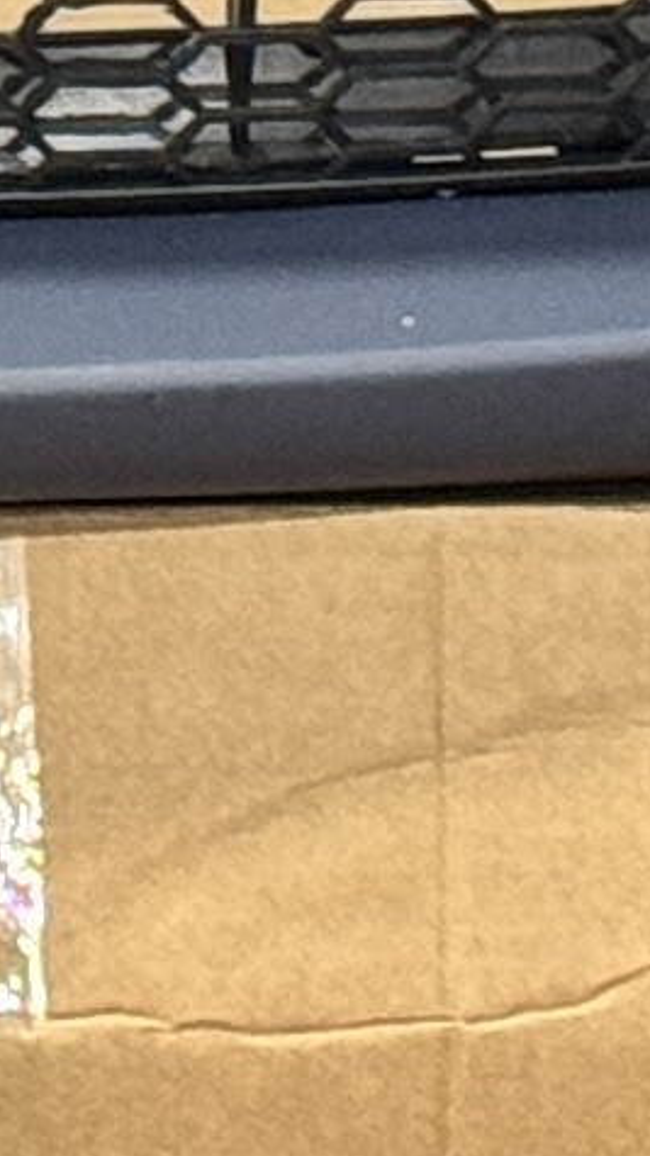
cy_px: -1628
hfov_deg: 2.7
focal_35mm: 444
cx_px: -353
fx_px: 13612
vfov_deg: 4.7
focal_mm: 6.76
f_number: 1.78
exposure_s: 1/33
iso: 250
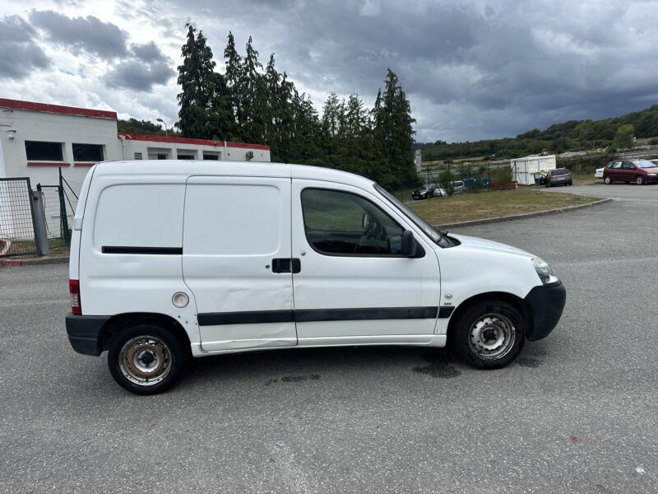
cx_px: 329
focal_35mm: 24
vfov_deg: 56.8
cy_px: 247
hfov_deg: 71.6
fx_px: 456
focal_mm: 6.86
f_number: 1.78
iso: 80
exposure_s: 1/2525
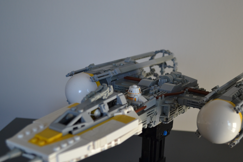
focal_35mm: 51
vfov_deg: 26.5
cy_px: 92
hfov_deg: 38.8
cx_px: 141
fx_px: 344
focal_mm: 26
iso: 400
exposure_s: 1/60
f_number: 4.2
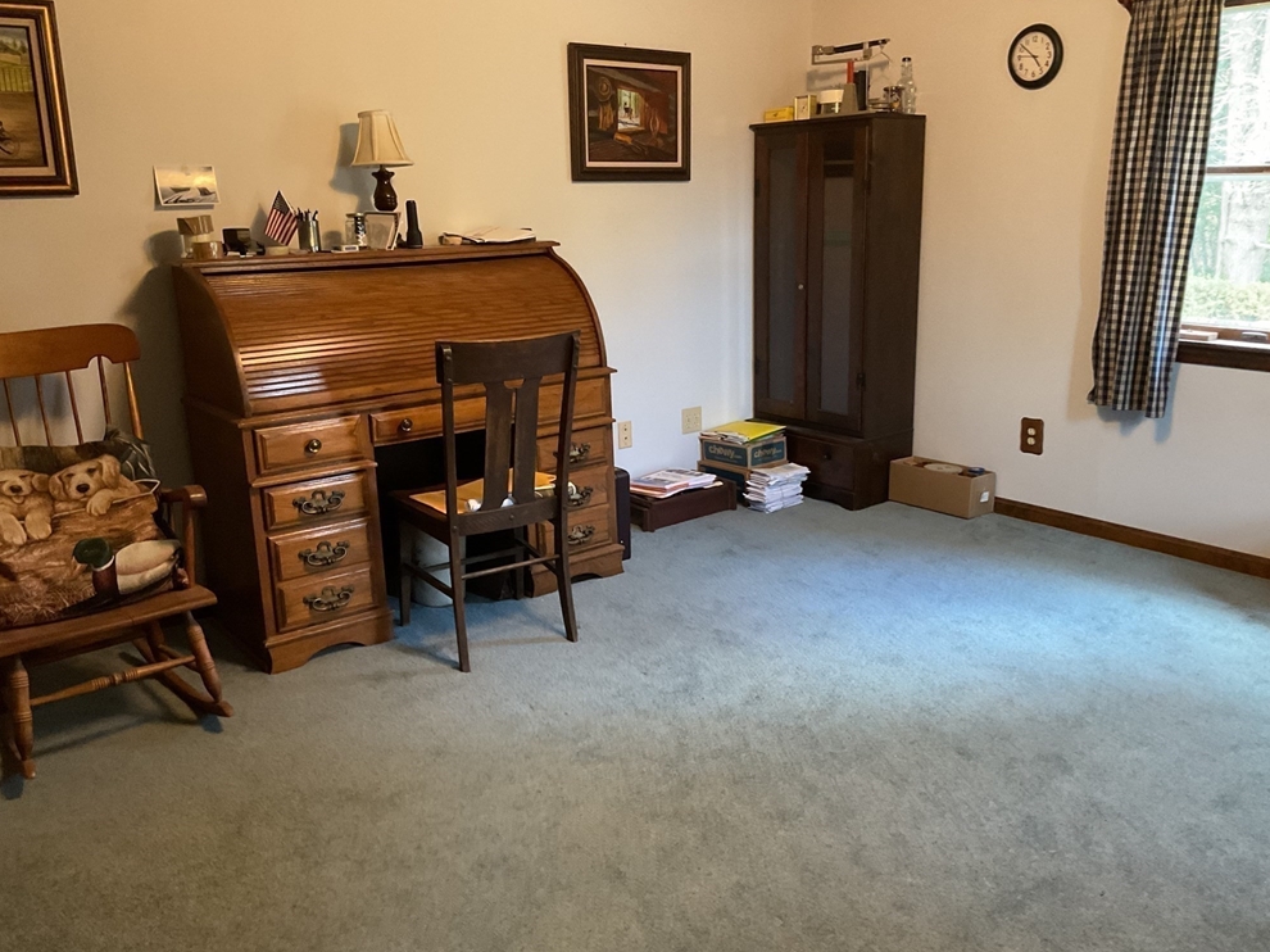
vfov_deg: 46.8
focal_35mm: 30
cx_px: 654
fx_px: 1100
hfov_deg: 60.0
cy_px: 464
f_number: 1.8
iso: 250
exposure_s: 1/40
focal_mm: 3
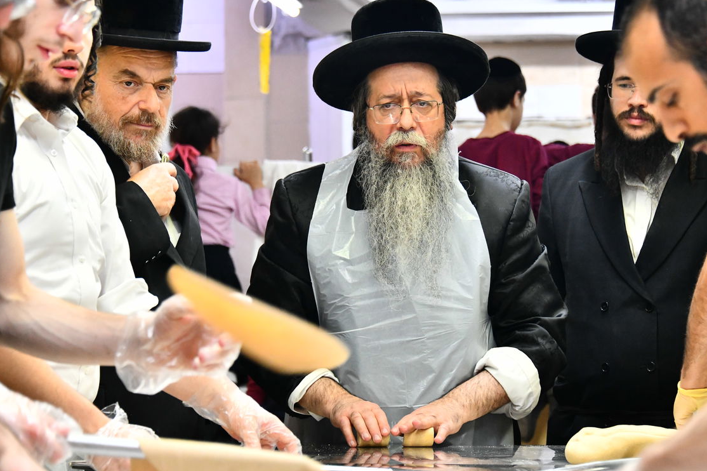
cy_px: 188
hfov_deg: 15.5
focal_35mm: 132
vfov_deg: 10.4
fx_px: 2591
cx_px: 399
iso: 3200
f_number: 5.3
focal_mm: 105
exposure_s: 1/160
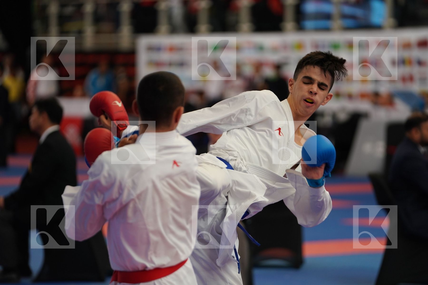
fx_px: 2092
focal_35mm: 176
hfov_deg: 11.7
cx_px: 214
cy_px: 142
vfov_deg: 7.8
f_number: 2.8
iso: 800
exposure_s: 1/800
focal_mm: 176
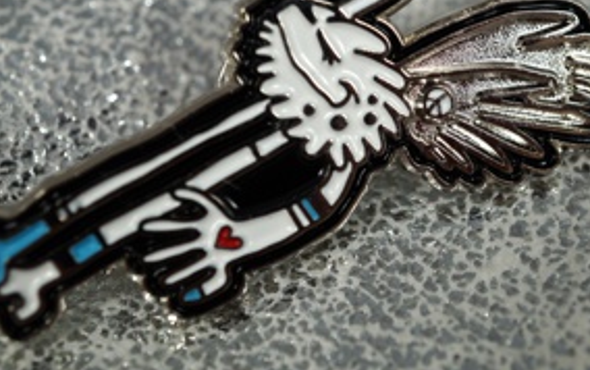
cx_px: 327
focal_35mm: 72
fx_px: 1159
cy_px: 82
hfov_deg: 28.5
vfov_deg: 18.0
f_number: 8
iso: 200
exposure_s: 1/400
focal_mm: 30
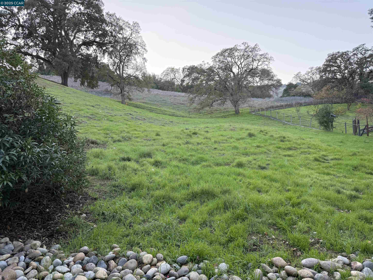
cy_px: 140
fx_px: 259
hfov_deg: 71.6
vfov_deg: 56.8
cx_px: 186
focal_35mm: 24
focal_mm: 6.76
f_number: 1.78
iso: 100
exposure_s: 1/383
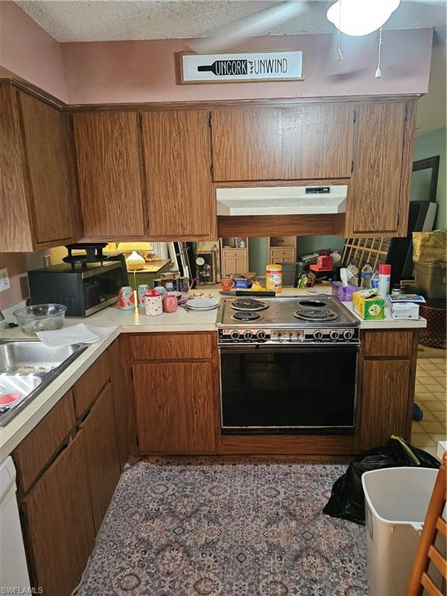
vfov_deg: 73.9
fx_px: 396
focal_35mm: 23
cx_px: 224
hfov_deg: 58.9
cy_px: 298
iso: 1000
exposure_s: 1/60
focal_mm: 6.3
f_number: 1.7
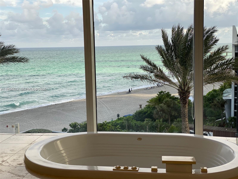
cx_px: 119
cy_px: 90
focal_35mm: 52
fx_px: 358
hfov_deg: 36.8
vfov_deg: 28.0
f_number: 2
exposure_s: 1/195
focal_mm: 6
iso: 20
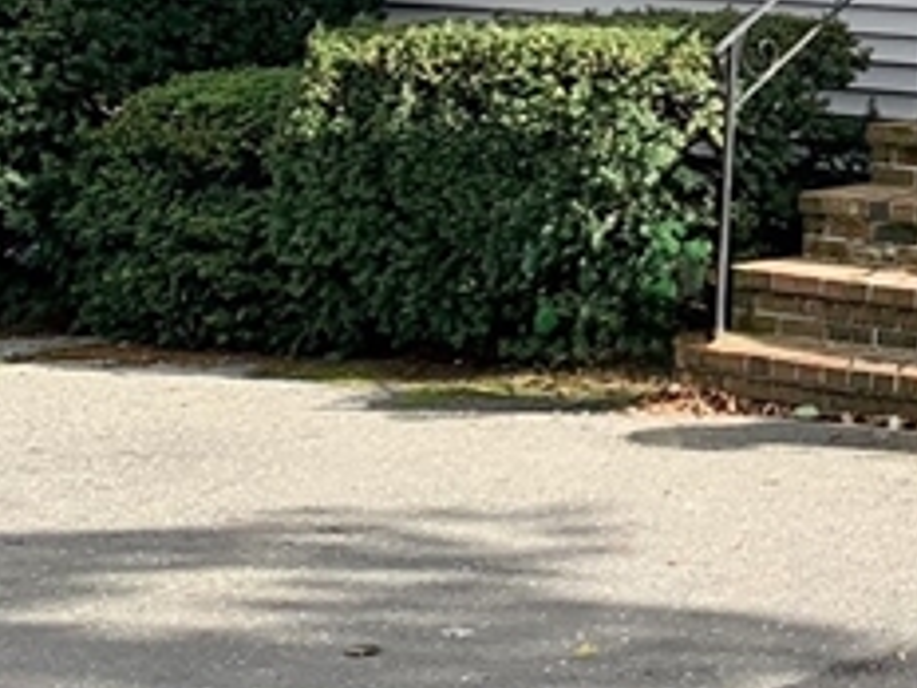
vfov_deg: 12.3
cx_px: 1640
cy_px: -328
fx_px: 3046
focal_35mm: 115
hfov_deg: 14.9
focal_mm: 4.25
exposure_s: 1/727
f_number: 1.8
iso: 25
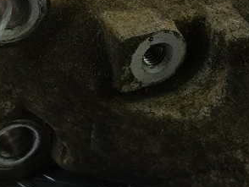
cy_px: 55
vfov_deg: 15.7
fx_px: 677
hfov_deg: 20.8
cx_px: 151
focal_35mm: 94
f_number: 1.6
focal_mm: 4.11
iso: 111
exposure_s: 1/100
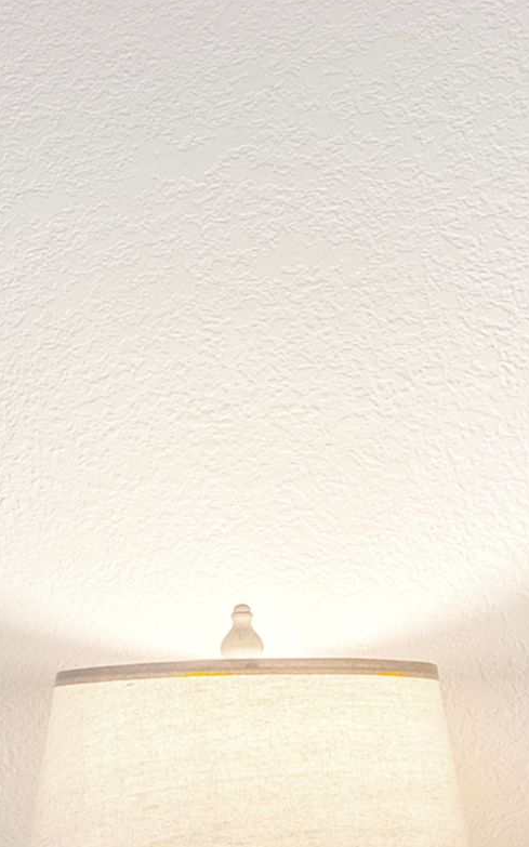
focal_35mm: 135
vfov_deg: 15.4
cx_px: -2080
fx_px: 3116
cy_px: 681
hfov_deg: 6.2
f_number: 6.3
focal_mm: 12
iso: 100
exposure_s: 1/5
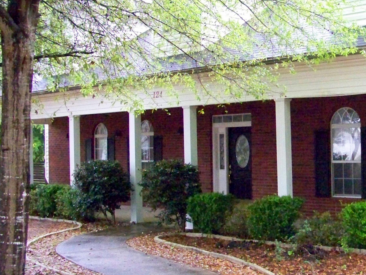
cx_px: 263
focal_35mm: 54
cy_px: 115
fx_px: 571
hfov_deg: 35.0
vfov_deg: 27.0
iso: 1600
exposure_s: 1/500
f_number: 2.8
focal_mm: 5.85
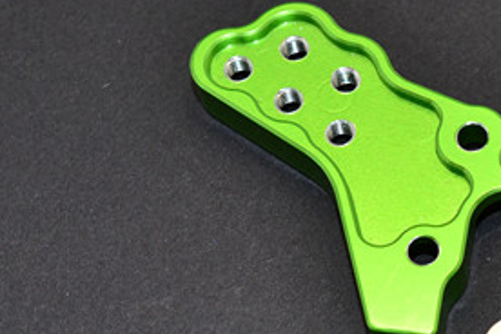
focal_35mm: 174
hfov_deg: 11.6
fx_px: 2421
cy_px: 273
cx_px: 581
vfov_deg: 7.9
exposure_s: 1/60
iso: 100
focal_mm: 40
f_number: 9
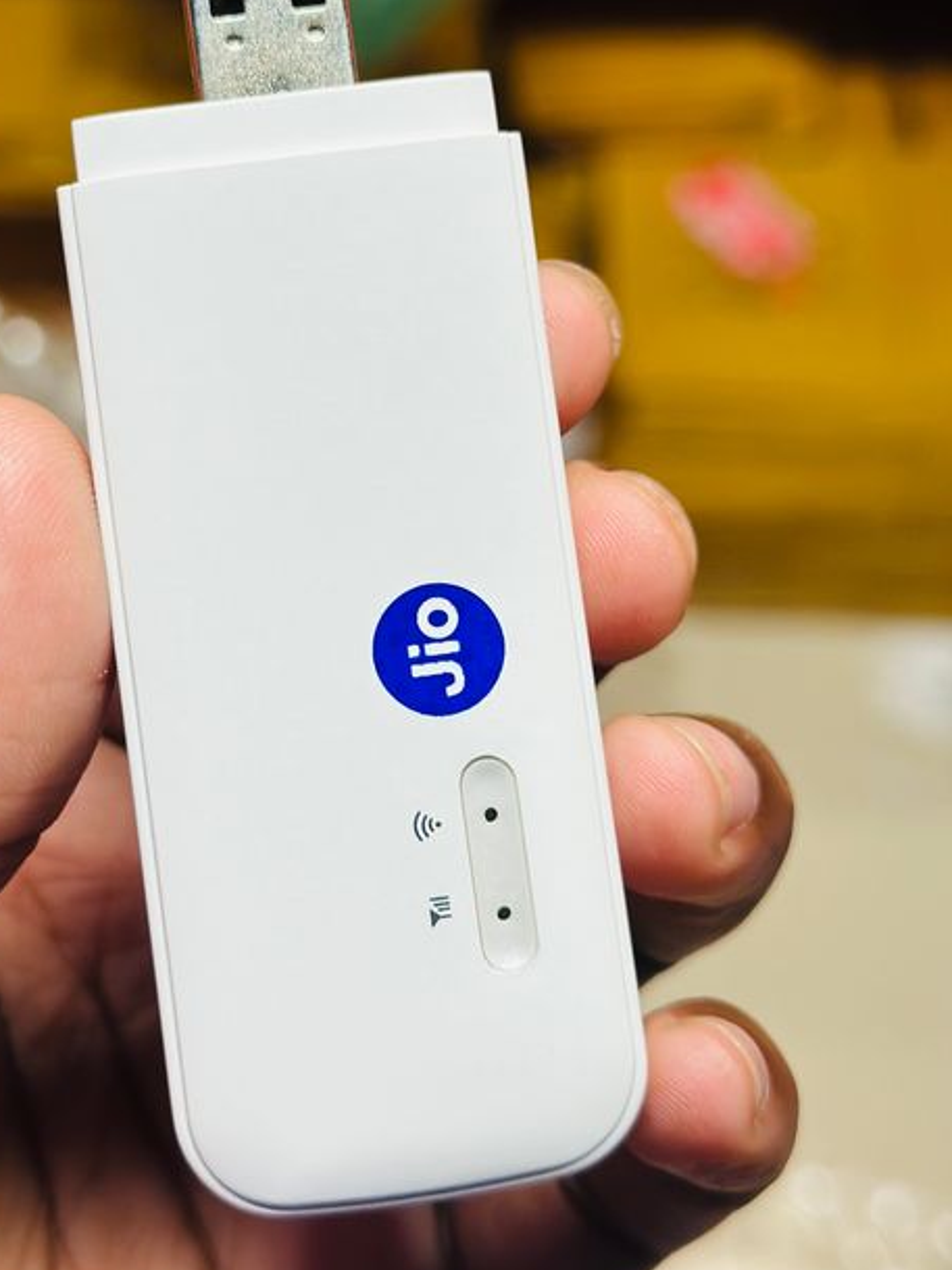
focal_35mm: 63
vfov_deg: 30.6
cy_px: 493
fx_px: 2312
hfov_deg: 23.2
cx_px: 329
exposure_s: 1/84
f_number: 1.78
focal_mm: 6.86
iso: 125
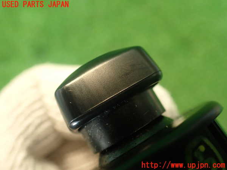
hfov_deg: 56.8
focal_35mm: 32
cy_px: 85
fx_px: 210
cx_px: 114
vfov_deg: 44.2
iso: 400
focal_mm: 5.79
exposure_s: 1/30
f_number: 2.4
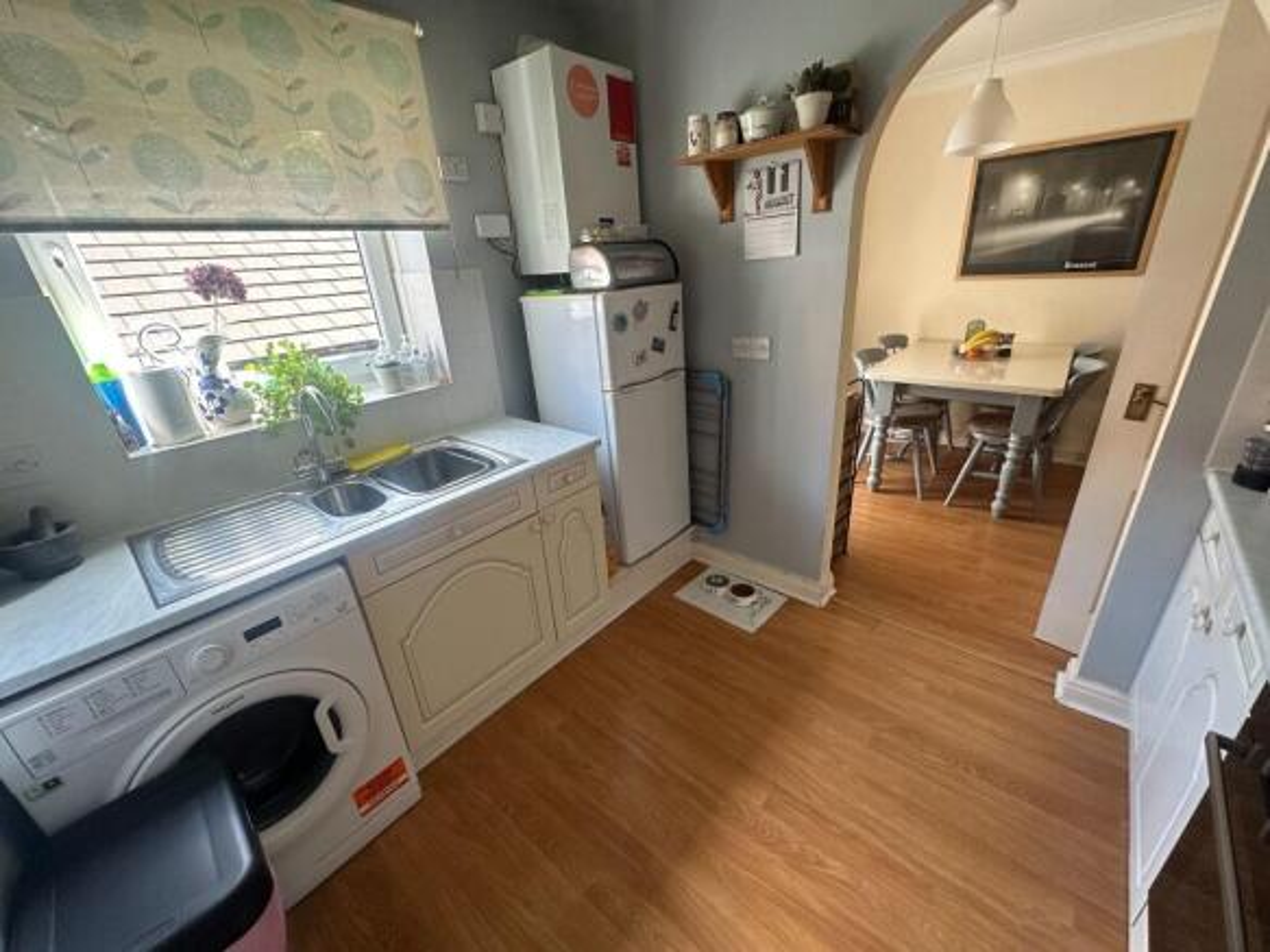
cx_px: 635
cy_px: 476
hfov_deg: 102.1
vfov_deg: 85.7
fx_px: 514
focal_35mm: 14
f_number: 2.2
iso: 200
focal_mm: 2.22
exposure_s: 1/100
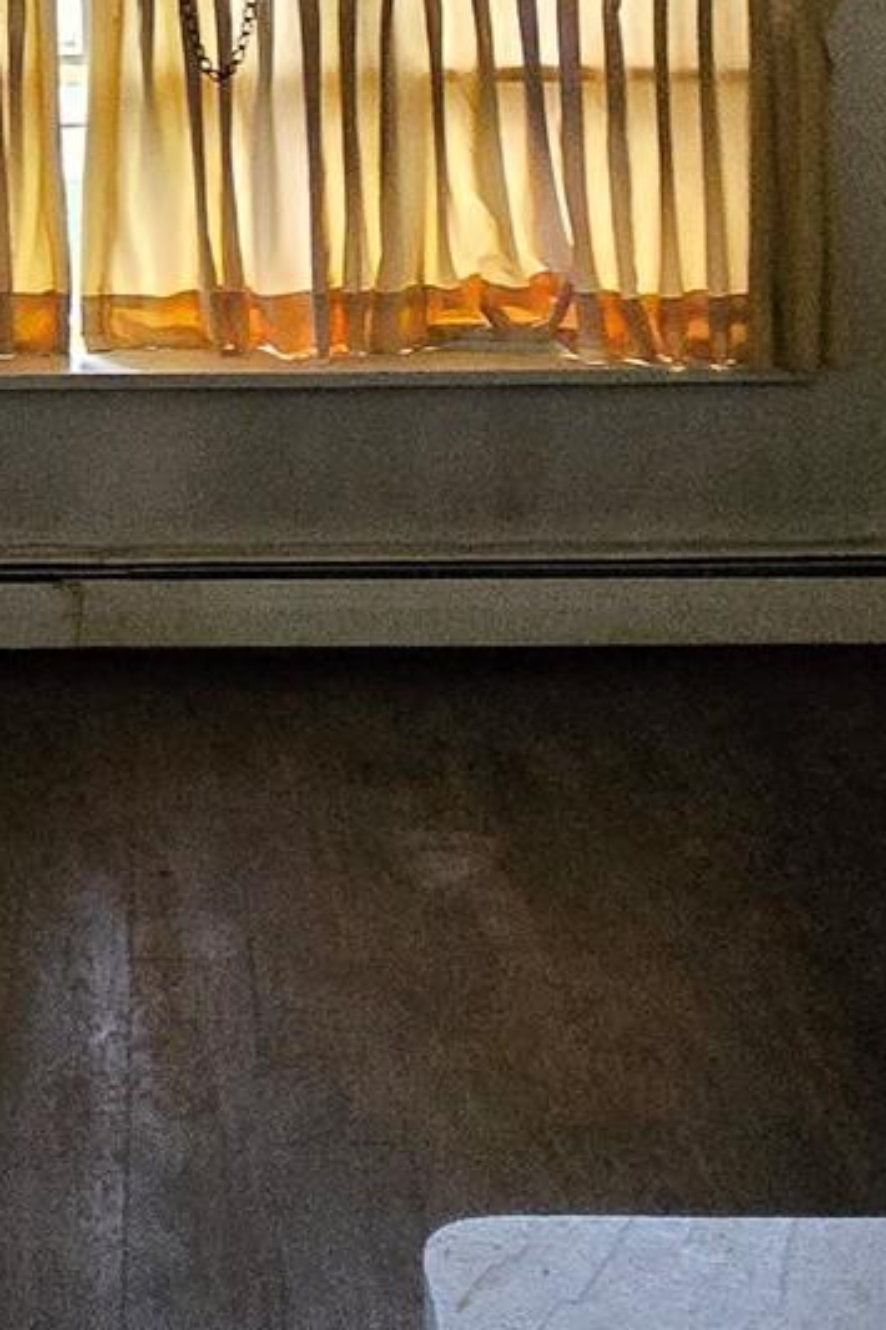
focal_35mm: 52
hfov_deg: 25.3
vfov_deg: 35.4
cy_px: 72
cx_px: 110
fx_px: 1921
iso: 1250
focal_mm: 2.2
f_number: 2.2
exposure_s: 1/60
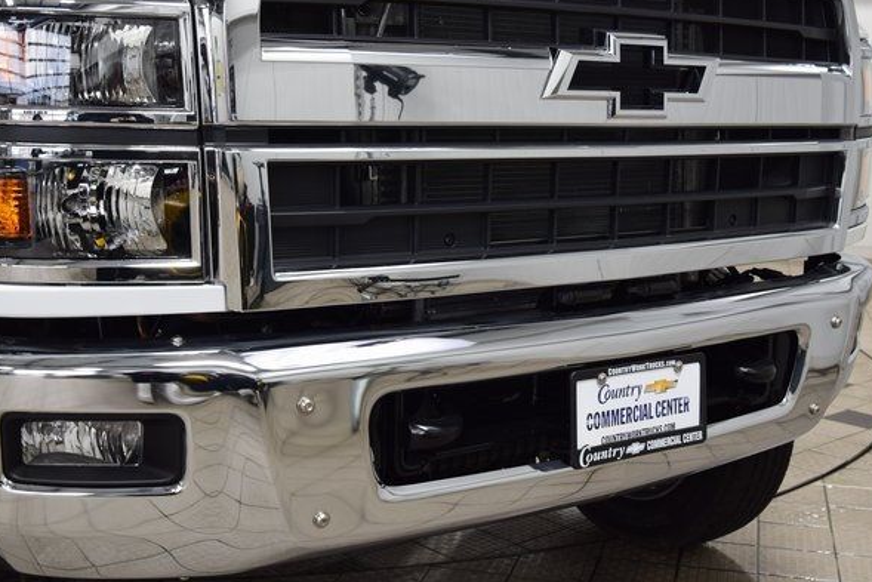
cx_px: 441
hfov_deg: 39.2
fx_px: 1224
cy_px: 307
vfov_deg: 26.7
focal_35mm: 51
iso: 400
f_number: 6.3
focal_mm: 31
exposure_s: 1/20
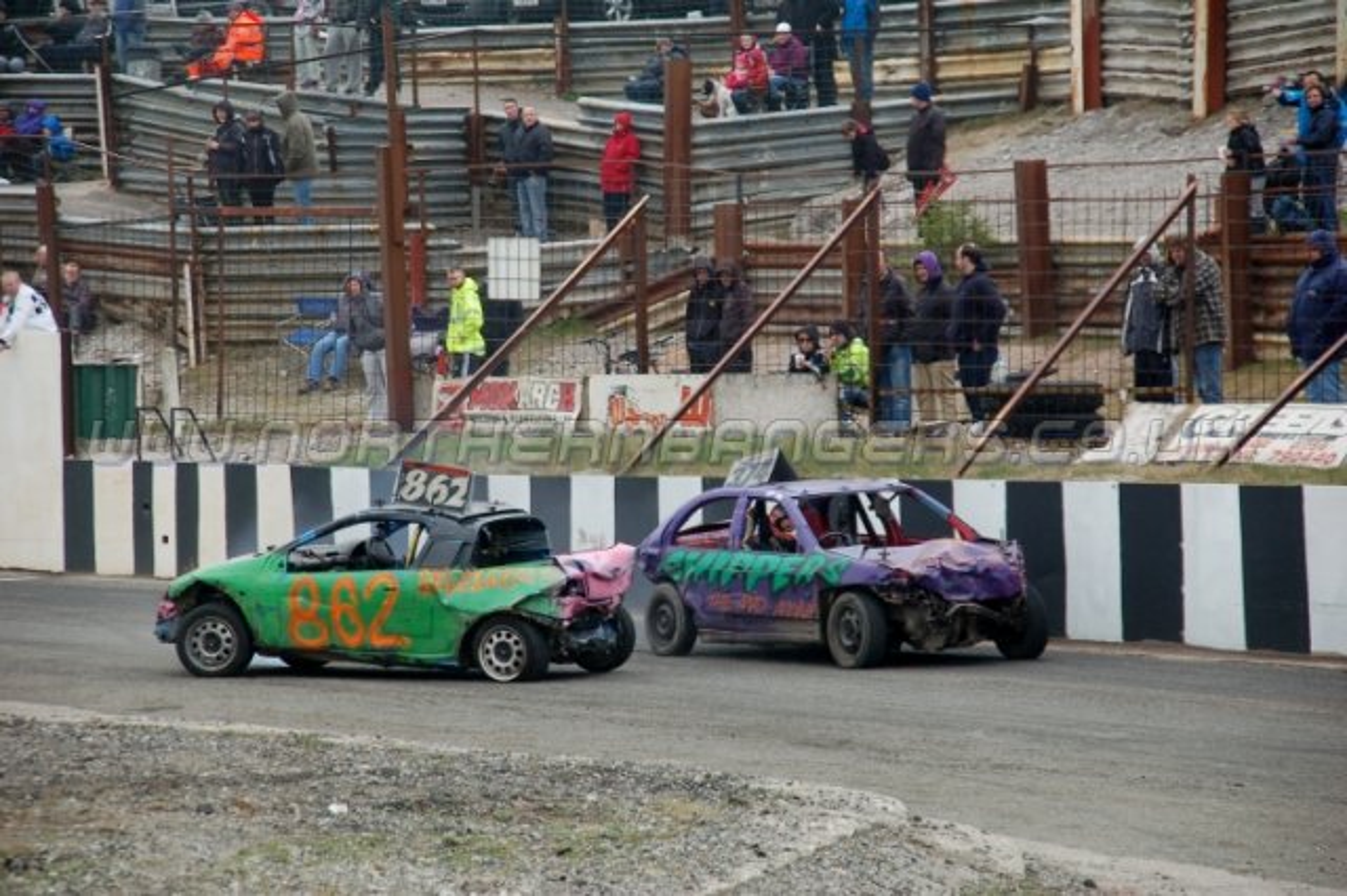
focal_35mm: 174
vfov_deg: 7.9
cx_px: 674
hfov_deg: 11.8
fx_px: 6507
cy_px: 448
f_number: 6
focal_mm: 116
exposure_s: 1/500
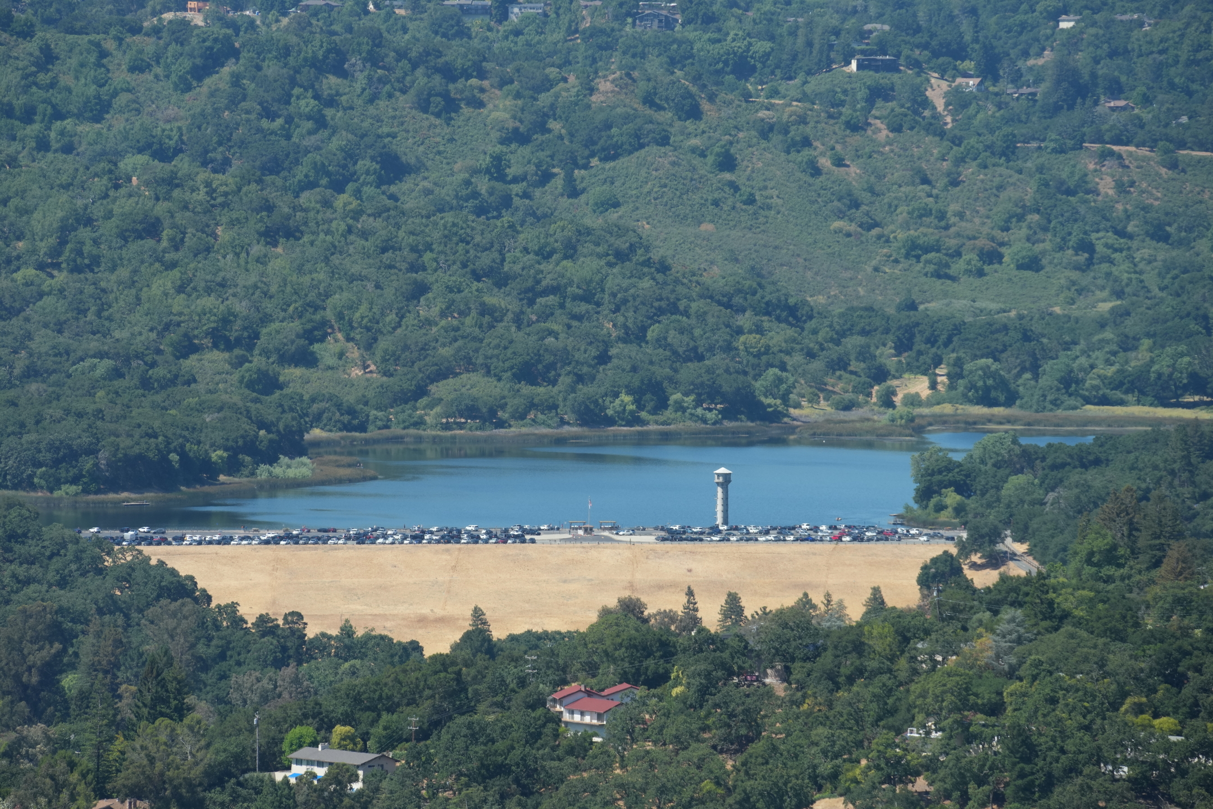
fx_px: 10108
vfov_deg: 4.6
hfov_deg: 6.9
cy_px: 404
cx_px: 606
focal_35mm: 300
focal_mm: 300
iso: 500
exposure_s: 1/320
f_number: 16
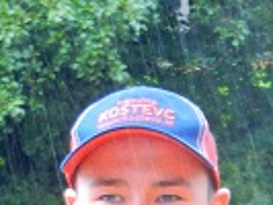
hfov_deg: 5.2
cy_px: 451
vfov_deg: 3.9
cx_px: 503
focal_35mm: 375
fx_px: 2960
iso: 220
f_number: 4.8
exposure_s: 1/40
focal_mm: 14.1
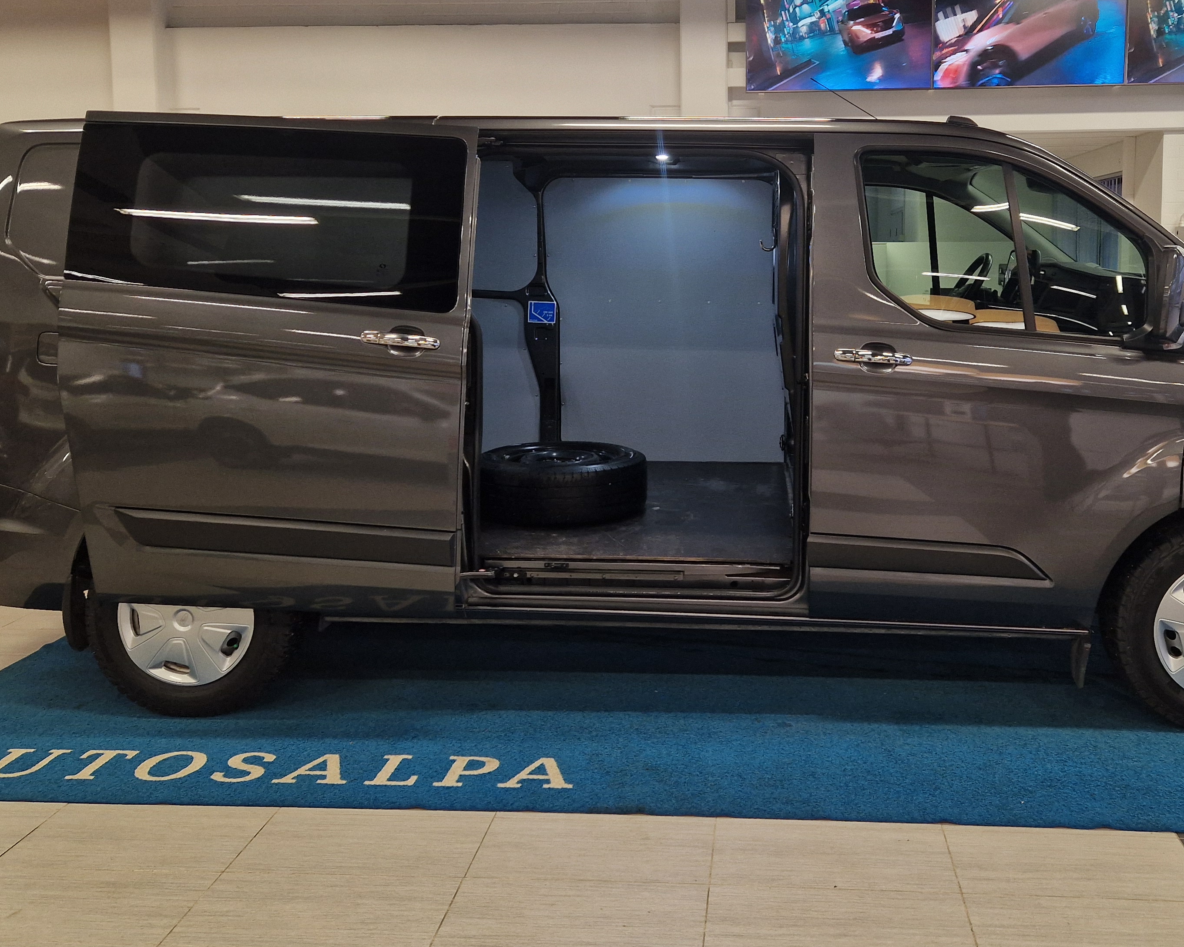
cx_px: 689
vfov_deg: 44.1
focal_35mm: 33
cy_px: 343
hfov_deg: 54.0
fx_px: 1156
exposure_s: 1/180
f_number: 1.8
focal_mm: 5.4
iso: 125
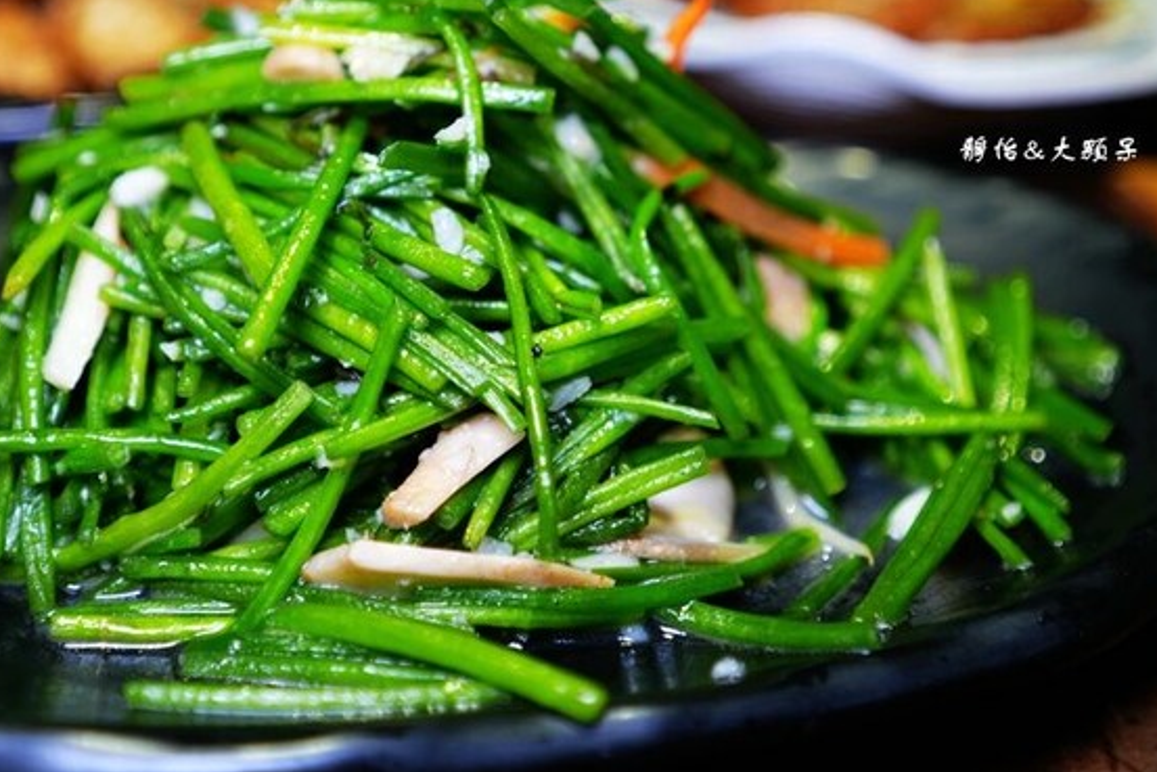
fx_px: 1382
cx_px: 529
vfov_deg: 30.7
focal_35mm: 43
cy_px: 197
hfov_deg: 45.4
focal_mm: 28
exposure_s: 1/30
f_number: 2.8
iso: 160
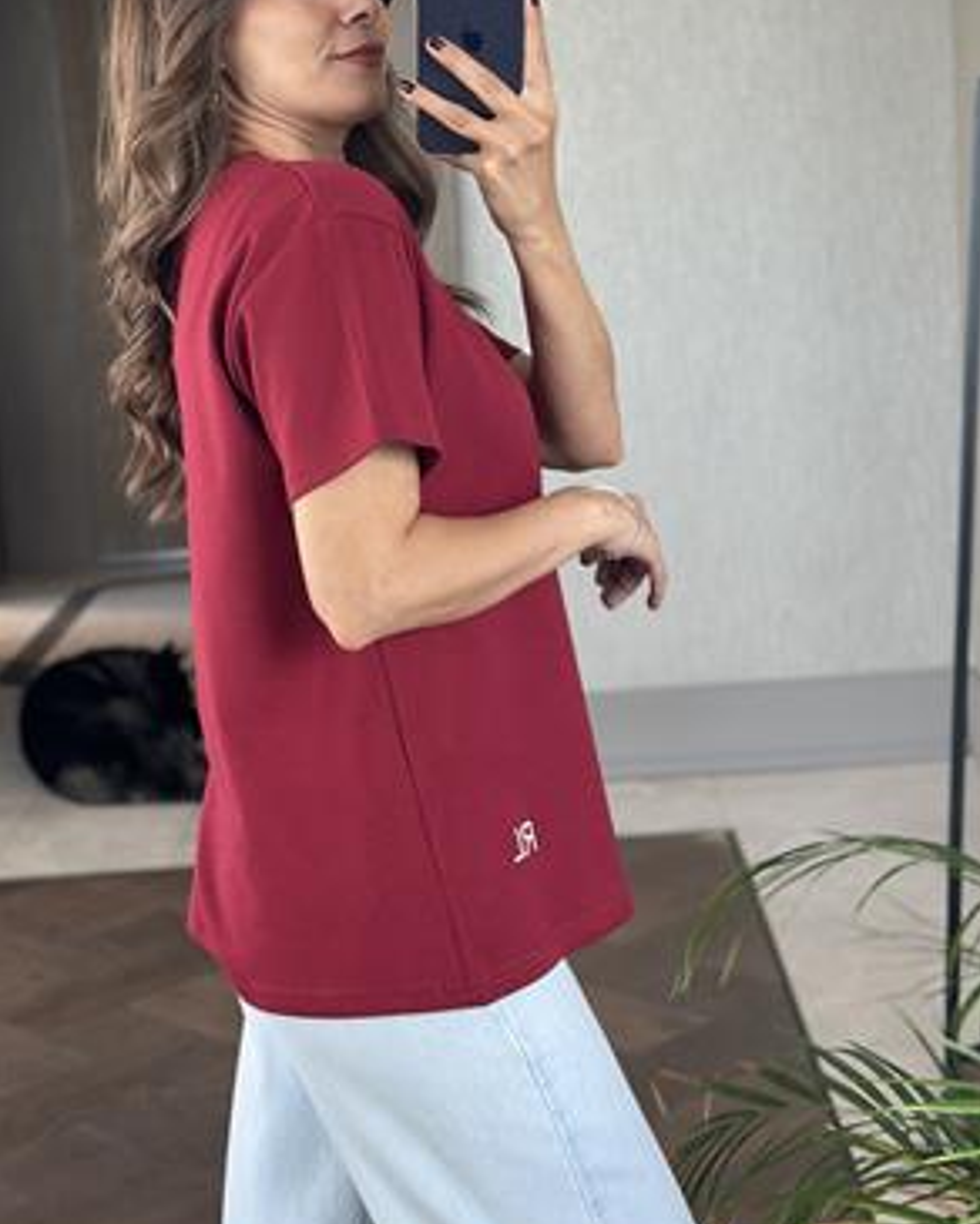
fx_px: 2357
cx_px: 359
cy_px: 456
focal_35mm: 65
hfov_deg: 23.4
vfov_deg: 29.0
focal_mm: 6.86
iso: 160
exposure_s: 1/60
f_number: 1.78
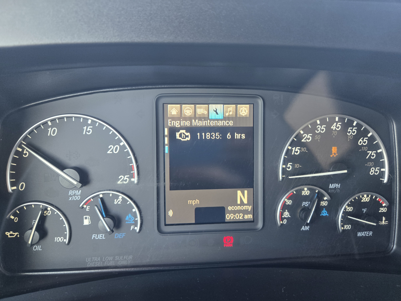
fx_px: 266
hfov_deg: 73.9
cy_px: 150
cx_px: 200
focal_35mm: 23
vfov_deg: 58.9
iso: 320
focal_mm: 5.4
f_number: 1.8
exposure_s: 1/120
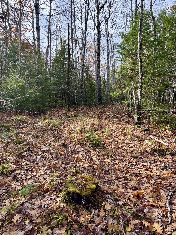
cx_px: 88
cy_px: 118
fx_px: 176
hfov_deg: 53.1
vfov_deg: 67.3
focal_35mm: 26
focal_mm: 5.96
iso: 50
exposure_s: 1/935
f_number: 1.6
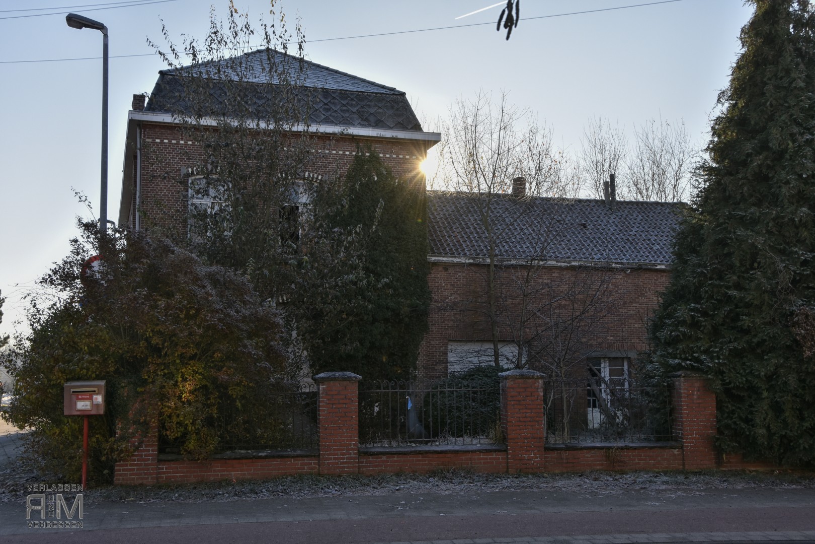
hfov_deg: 46.4
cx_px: 408
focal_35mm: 42
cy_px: 272
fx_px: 951
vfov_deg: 31.9
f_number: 7.1
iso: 160
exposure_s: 1/200
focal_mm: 28
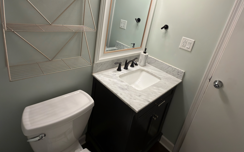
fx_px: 133
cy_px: 51
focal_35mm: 20
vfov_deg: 58.3
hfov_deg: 85.1
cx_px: 122
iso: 50
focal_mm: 2.22
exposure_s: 1/60
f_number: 2.2
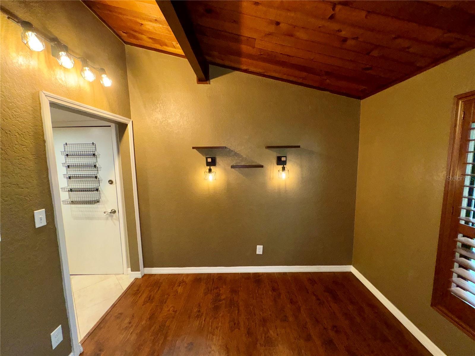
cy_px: 178
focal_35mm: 14
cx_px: 238
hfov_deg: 102.1
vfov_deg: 85.7
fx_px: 192
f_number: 2.2
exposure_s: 1/60
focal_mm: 2.22
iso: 160
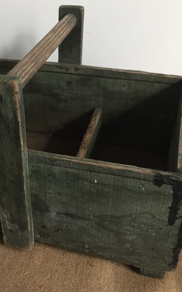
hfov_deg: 30.1
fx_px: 333
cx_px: 48
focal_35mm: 42
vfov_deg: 47.2
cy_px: 148
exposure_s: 1/33
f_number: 2.2
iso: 125
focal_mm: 4.15
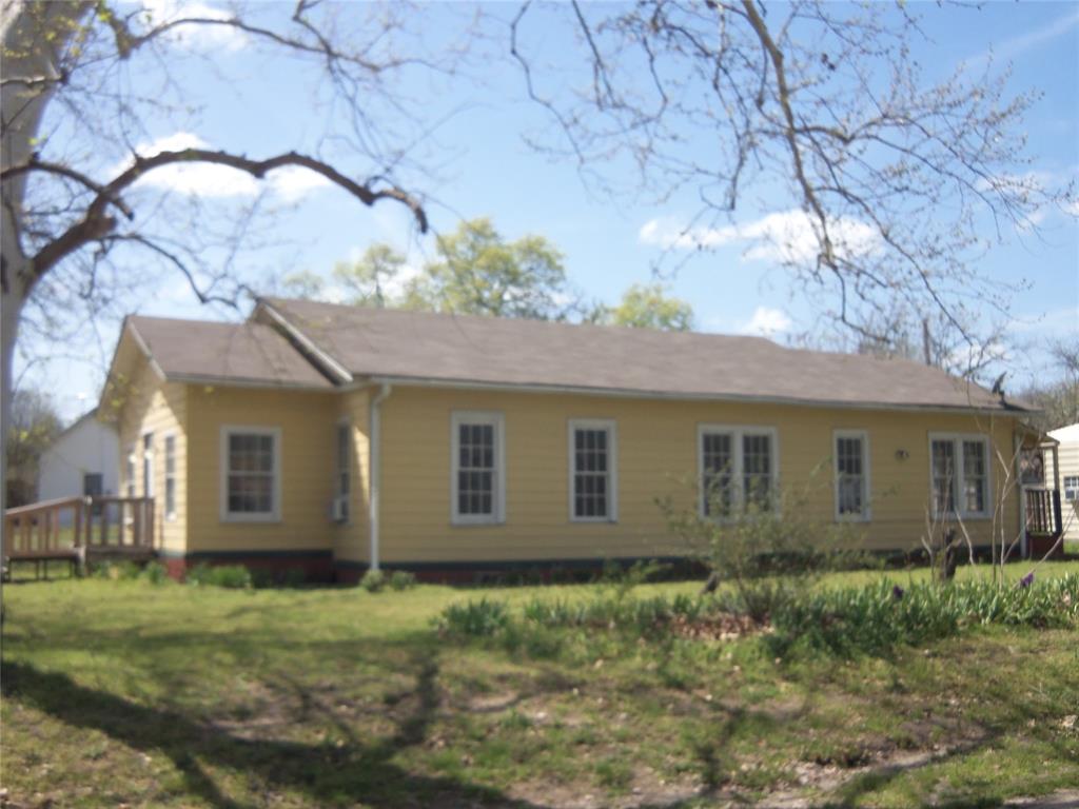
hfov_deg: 49.0
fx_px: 1184
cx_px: 540
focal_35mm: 38
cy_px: 404
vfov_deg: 37.7
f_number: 4.3
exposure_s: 1/320
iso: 64
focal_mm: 6.8
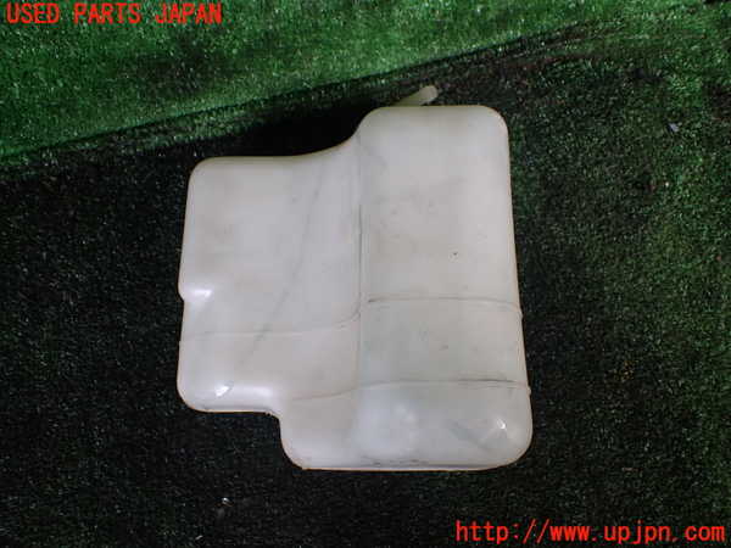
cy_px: 274
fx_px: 634
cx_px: 366
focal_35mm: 30
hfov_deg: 60.0
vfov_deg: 46.8
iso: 160
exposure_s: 1/125
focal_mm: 5.4
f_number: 2.3
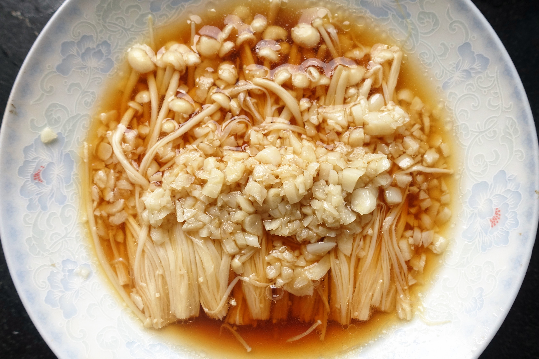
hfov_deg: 73.7
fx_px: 359
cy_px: 180
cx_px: 270
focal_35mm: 24
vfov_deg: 53.1
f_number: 3.5
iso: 125
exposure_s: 1/80
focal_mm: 8.8
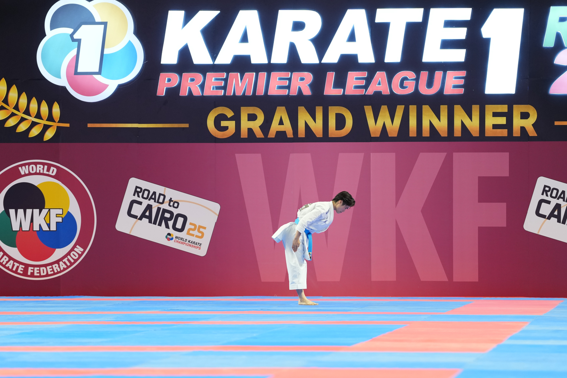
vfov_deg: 6.3
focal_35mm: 217
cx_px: 284
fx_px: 3417
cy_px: 189
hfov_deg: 9.5
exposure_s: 1/250
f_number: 2.8
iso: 1000
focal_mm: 145
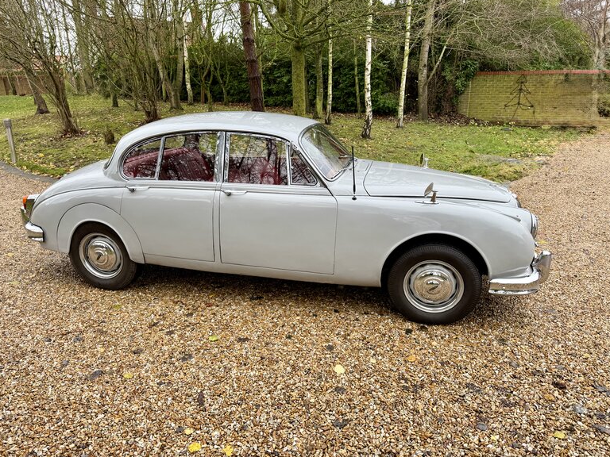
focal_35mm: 25
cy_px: 230
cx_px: 301
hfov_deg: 69.4
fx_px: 441
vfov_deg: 54.9
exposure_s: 1/121
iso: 64
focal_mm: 6.76
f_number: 1.78
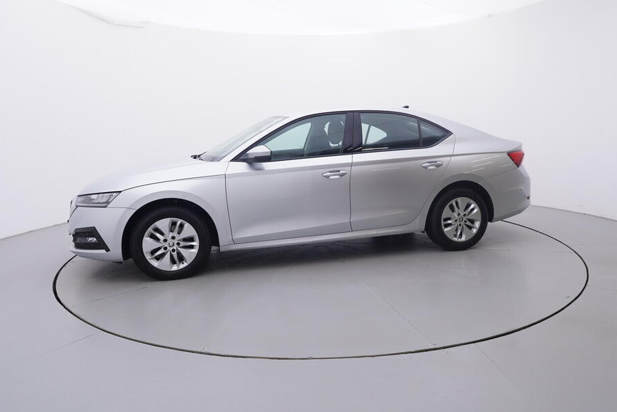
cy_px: 183
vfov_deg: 50.3
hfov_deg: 70.2
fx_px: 438
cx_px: 321
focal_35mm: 26
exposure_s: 1/80
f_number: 5
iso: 200
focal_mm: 15
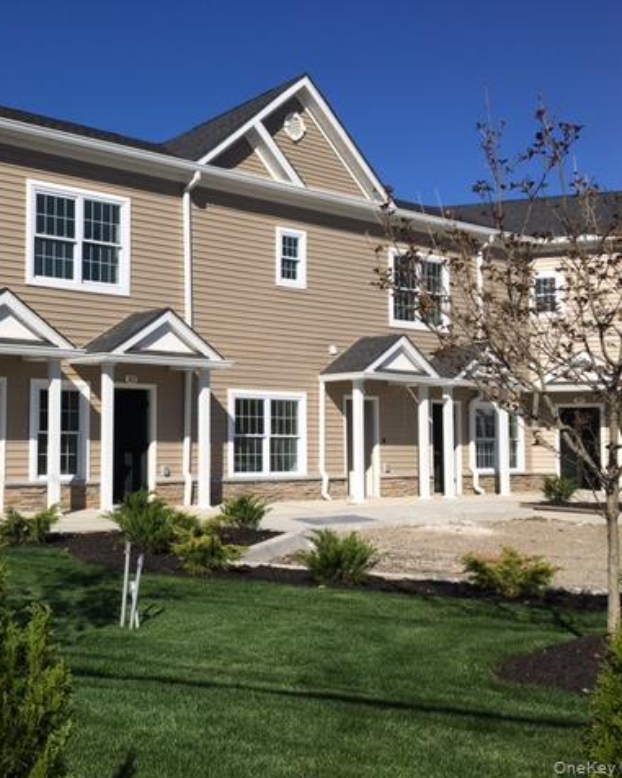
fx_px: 875
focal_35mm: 38
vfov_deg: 48.0
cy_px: 388
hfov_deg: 37.9
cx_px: 137
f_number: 2.2
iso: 25
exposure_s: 1/3205
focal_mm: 4.15
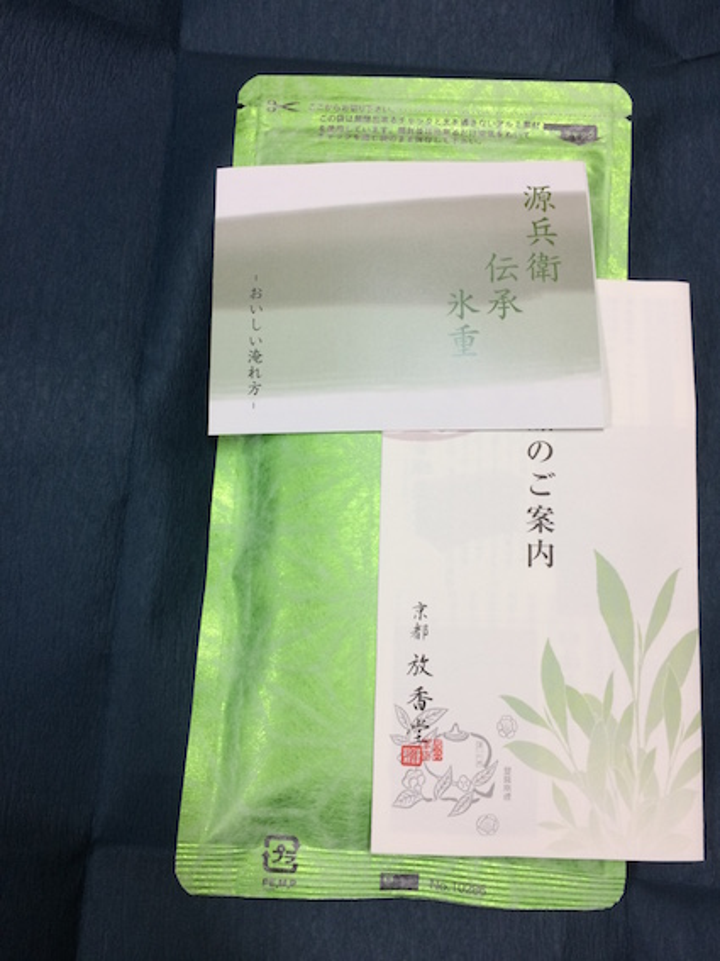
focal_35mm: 29
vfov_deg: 61.7
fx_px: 805
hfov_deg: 48.2
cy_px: 480
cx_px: 360
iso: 50
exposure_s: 1/30
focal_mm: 4.15
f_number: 2.2
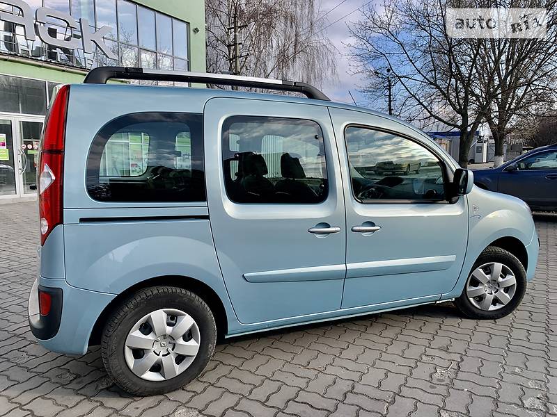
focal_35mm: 26
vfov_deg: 53.1
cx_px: 278
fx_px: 418
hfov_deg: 67.3
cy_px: 208
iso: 25
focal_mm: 4.2
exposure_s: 1/1011
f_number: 1.8
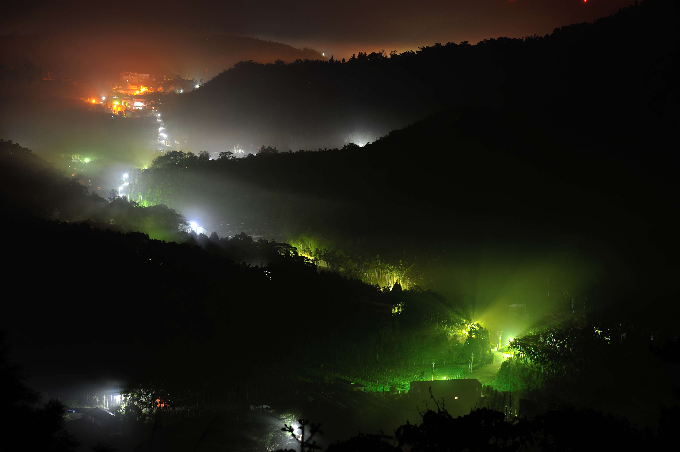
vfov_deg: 16.1
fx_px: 1605
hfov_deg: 23.9
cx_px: 340
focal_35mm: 85
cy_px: 226
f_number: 5.6
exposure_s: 144
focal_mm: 85
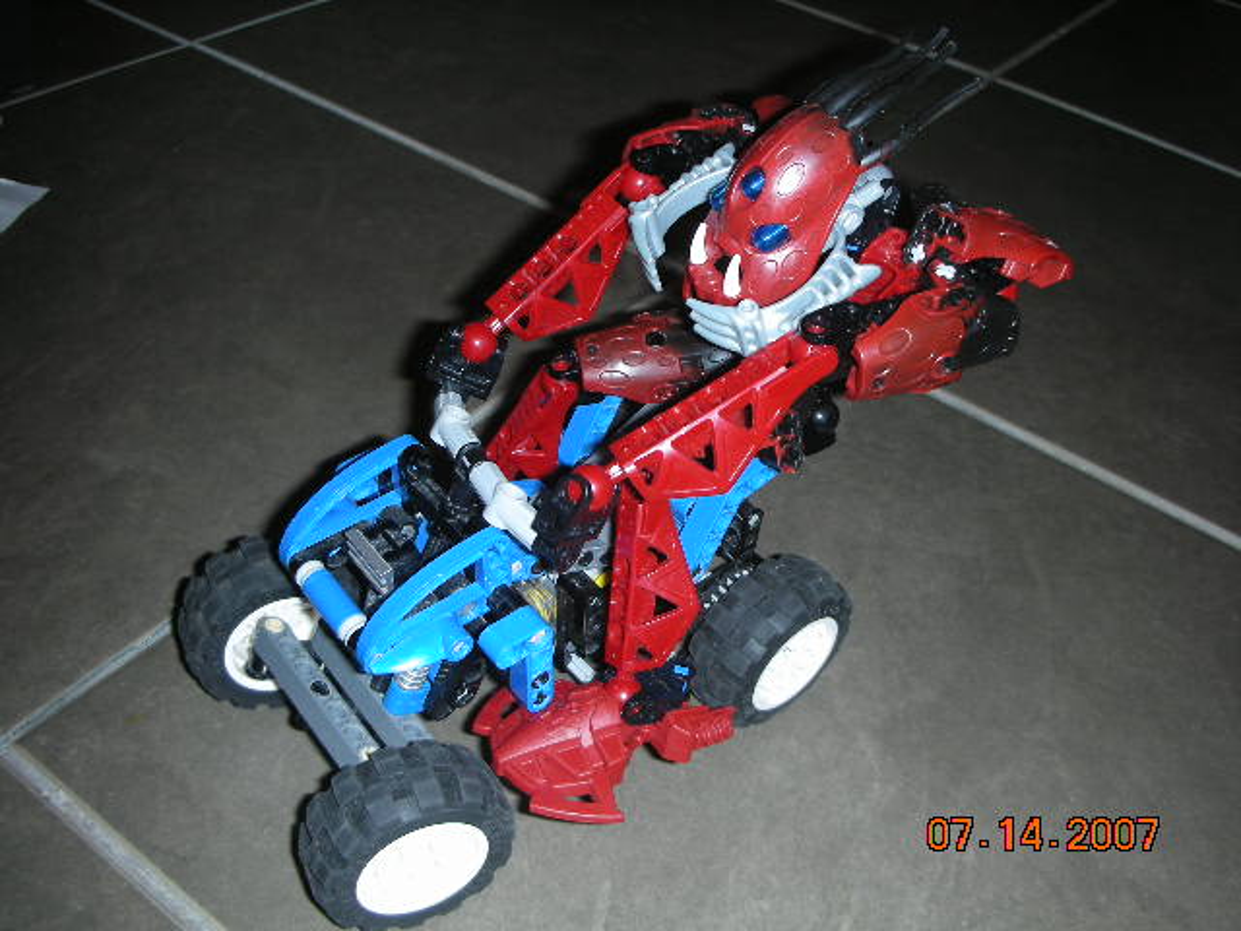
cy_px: 466
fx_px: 1255
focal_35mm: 35
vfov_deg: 40.7
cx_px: 620
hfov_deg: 52.6
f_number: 2.8
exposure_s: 1/60
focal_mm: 5.8
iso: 50
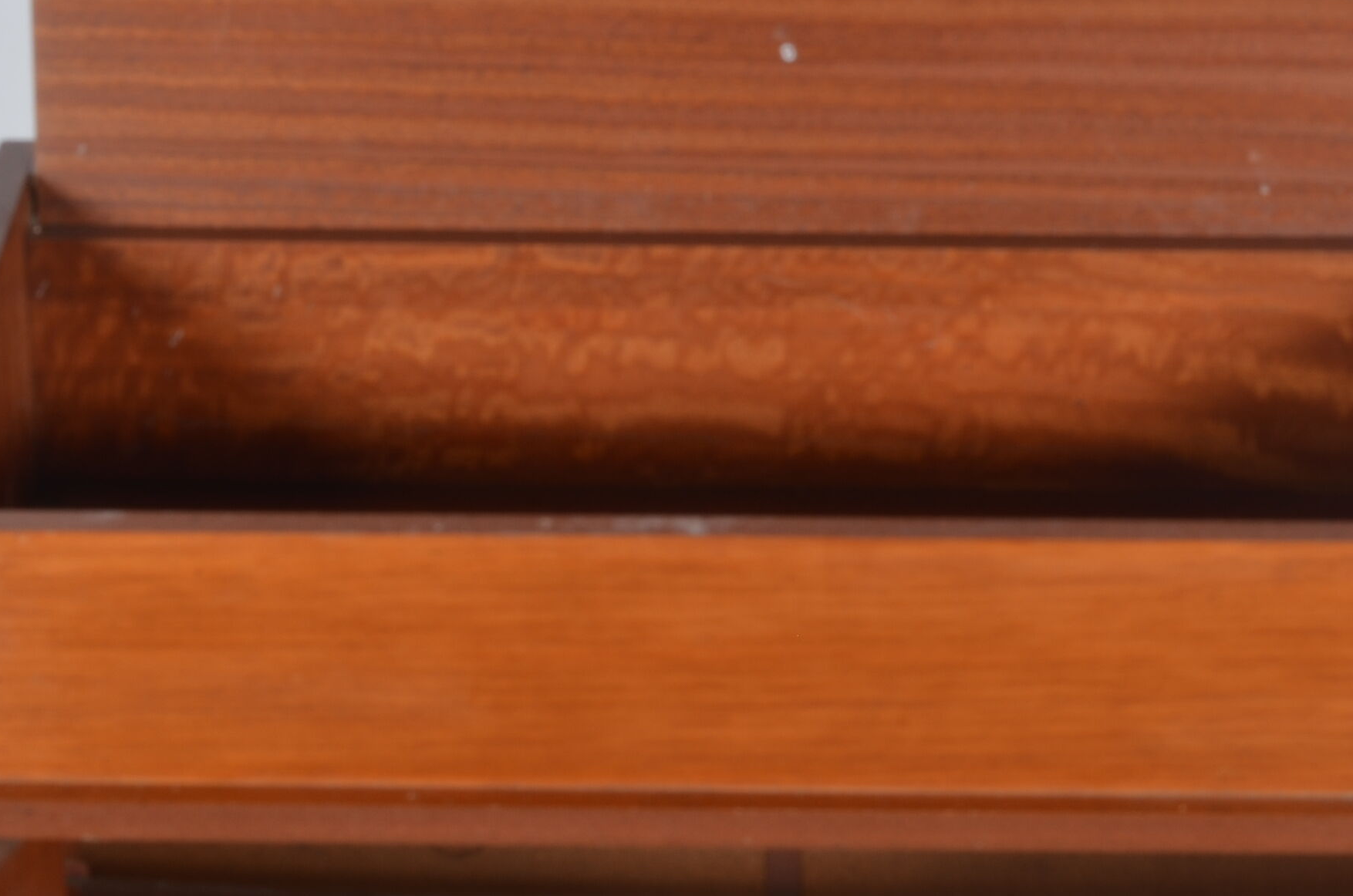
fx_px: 5926
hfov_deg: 13.0
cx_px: 791
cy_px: 195
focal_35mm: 158
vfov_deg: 8.6
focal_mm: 50
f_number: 14
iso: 100
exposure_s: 1/125
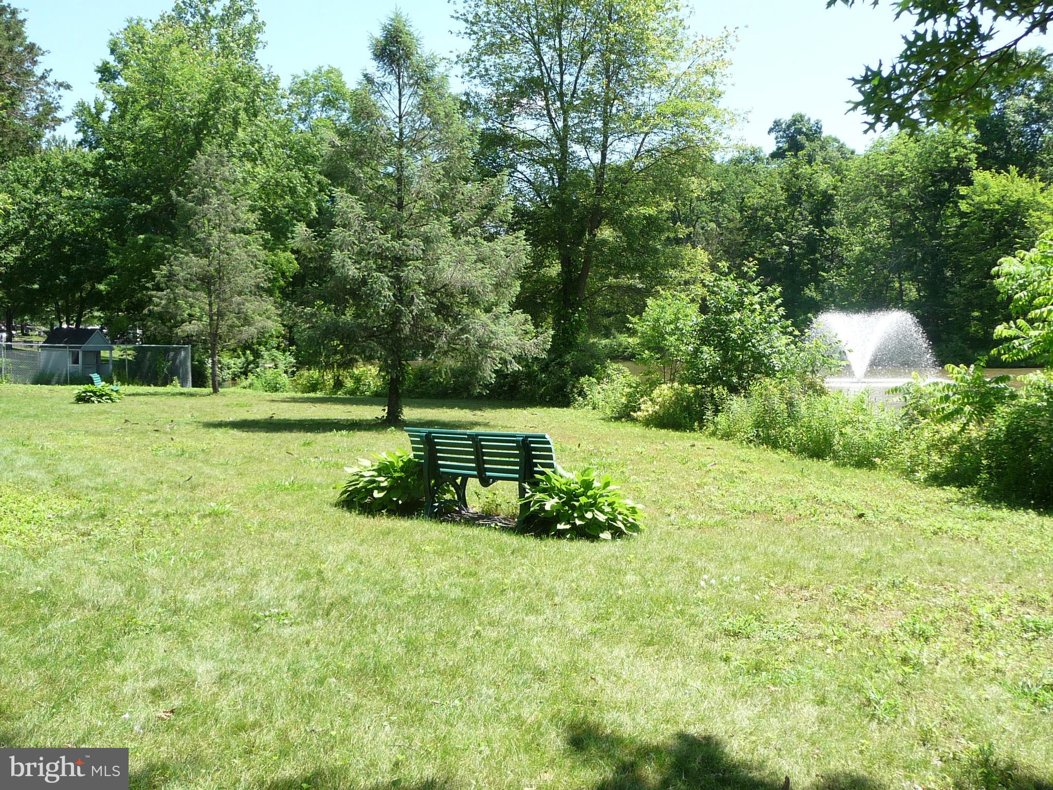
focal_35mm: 33
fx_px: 1004
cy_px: 395
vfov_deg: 42.9
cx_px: 526
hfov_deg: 55.4
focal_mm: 4.7
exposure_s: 1/320
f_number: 3.3
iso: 100
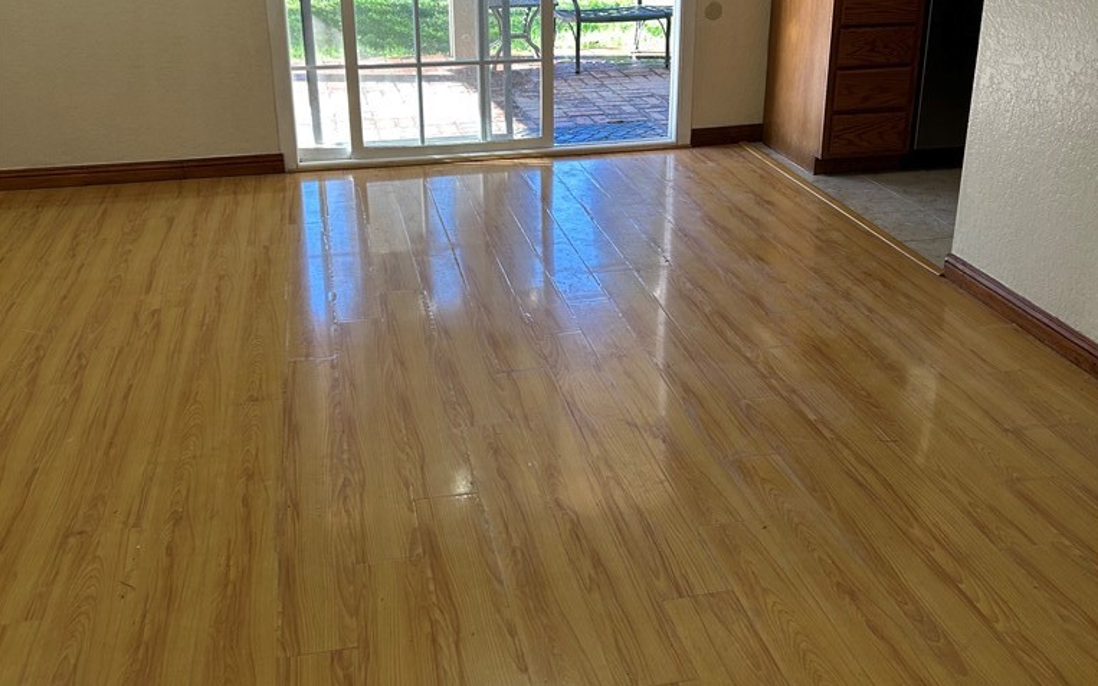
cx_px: 551
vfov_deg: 34.1
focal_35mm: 37
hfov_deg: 52.7
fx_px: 1107
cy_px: 232
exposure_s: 1/120
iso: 80
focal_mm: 5.7
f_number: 1.5
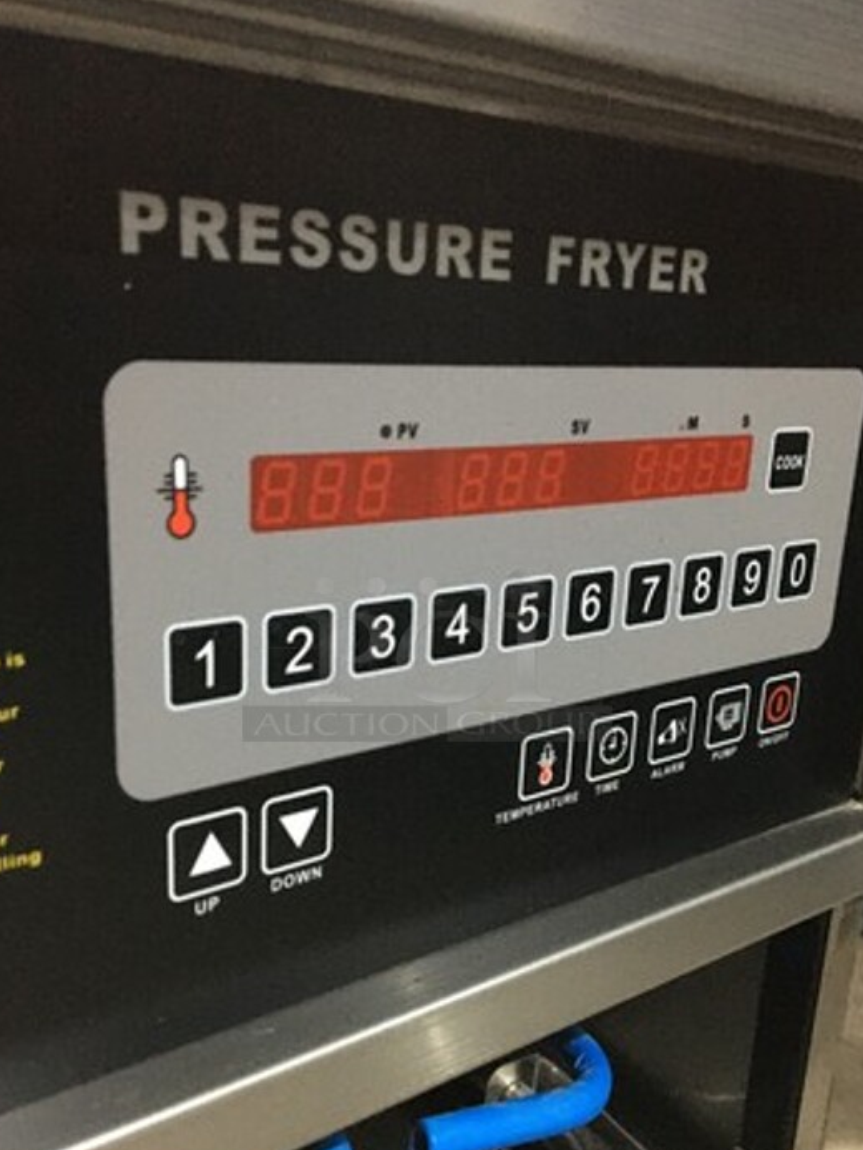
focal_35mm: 34
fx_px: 1130
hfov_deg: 41.8
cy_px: 655
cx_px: 428
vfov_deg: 53.8
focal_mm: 4.15
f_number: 2.2
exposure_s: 1/15
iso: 400
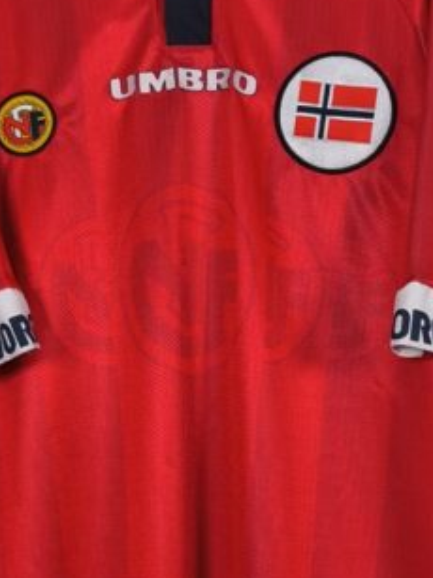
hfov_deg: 24.4
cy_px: 393
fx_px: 1001
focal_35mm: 60
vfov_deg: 31.9
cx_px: 188
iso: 500
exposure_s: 1/125
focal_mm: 6.57
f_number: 1.6
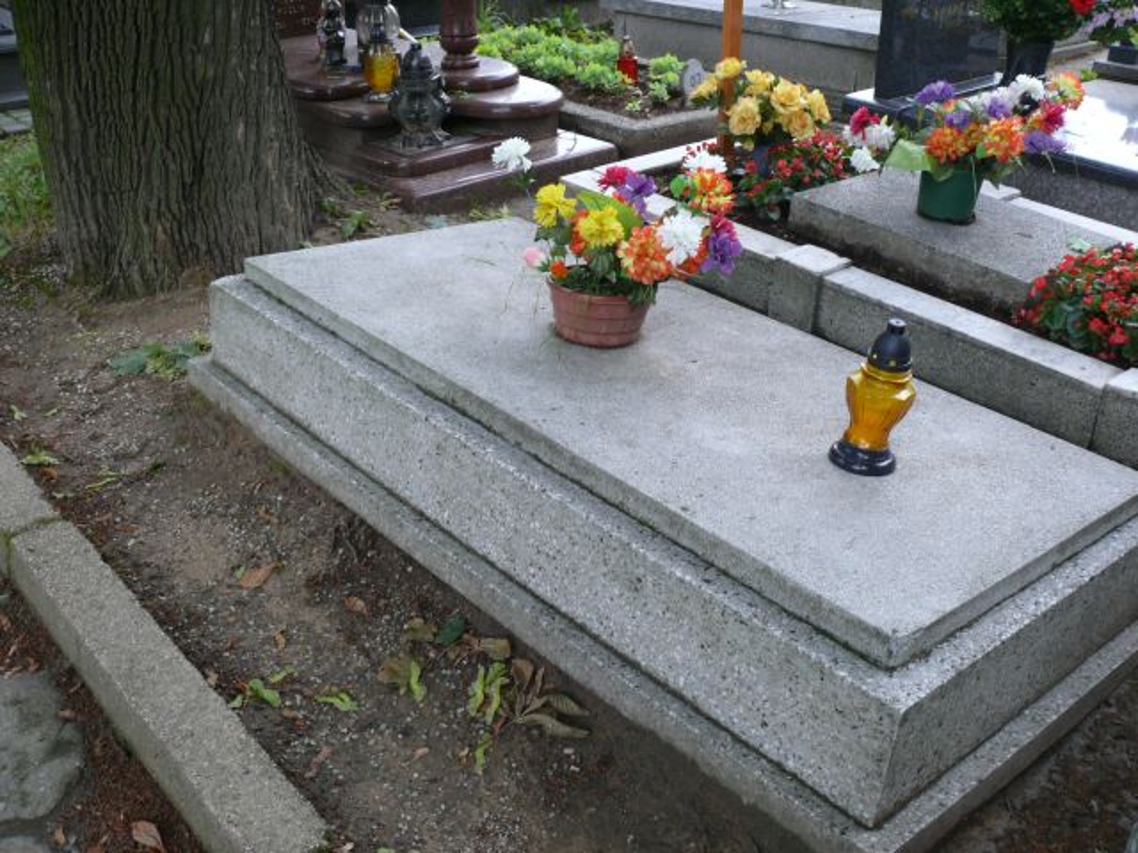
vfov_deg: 40.7
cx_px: 569
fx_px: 1151
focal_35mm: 35
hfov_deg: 52.6
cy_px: 426
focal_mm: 7.4
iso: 100
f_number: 2.8
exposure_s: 1/40
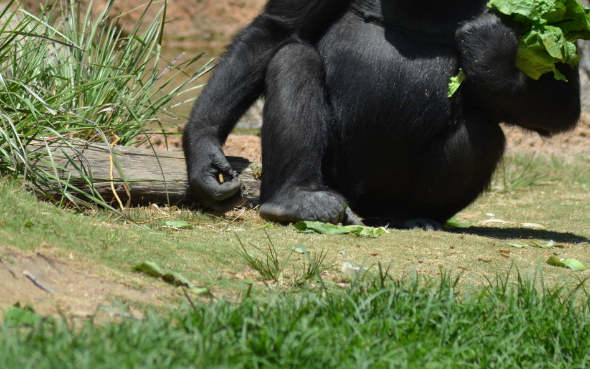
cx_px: 358
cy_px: 47
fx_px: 9118
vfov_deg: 2.3
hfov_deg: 3.7
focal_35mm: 567
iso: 400
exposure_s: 1/2000
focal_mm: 220
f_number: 5.6
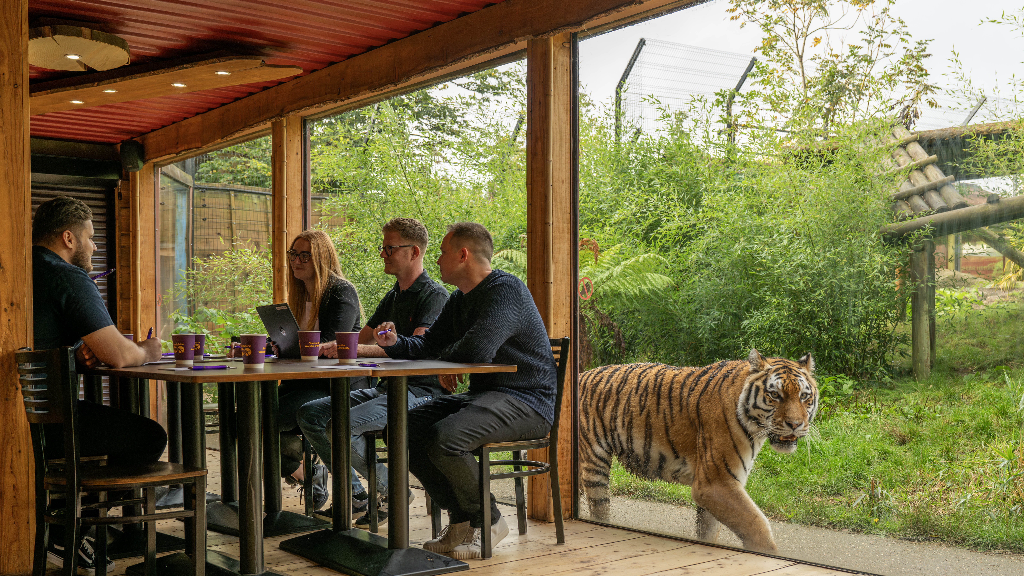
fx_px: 1113
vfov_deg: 28.9
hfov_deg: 49.4
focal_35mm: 41
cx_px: 539
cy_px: 360
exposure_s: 1/320
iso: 320
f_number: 4.5
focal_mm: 35
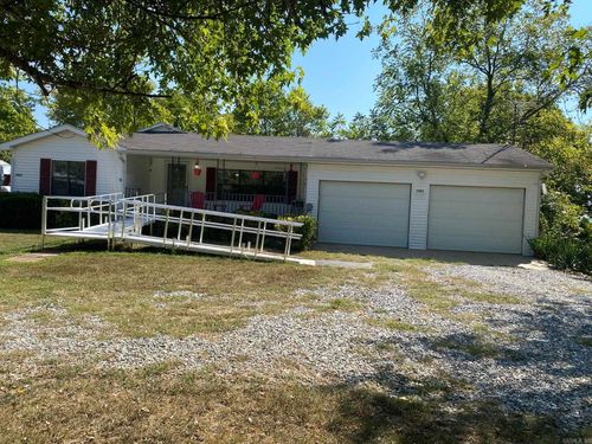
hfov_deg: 67.3
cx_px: 296
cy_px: 222
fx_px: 445
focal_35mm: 26
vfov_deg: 53.1
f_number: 1.8
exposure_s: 1/1727
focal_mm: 4.25
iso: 32
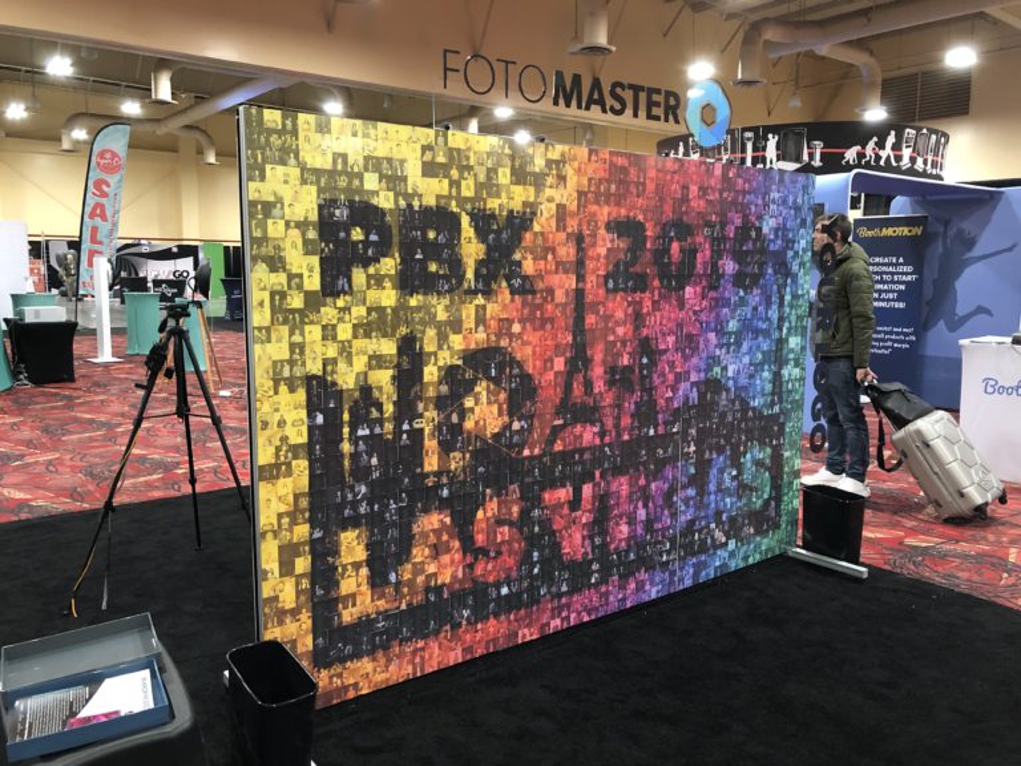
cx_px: 510
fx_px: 826
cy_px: 383
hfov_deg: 63.4
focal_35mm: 28
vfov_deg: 49.7
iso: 80
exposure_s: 1/15
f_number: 1.8
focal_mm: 4
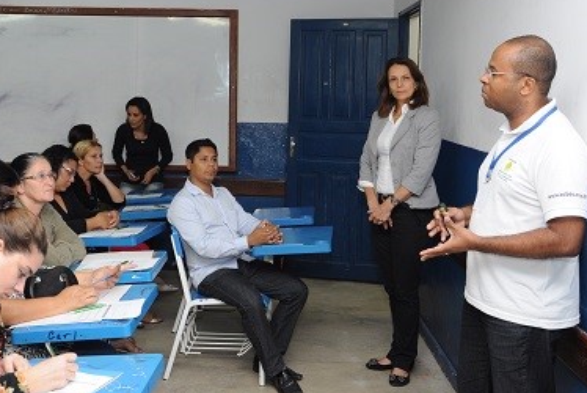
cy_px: 152
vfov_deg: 29.2
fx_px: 751
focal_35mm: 46
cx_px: 224
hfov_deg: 42.4
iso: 400
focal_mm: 24
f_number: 5.6
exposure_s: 1/60
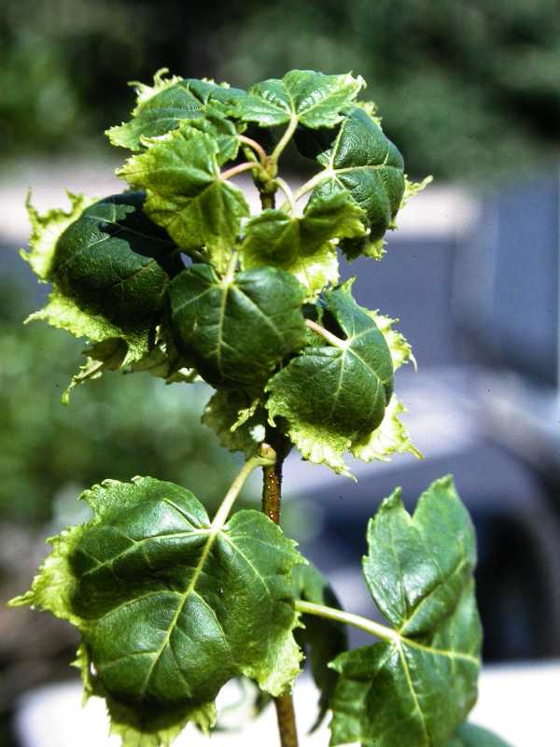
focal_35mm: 84
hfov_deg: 17.6
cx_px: 280
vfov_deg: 23.3
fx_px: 1812
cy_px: 374
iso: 100
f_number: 4.6
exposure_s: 1/136
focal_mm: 17.5
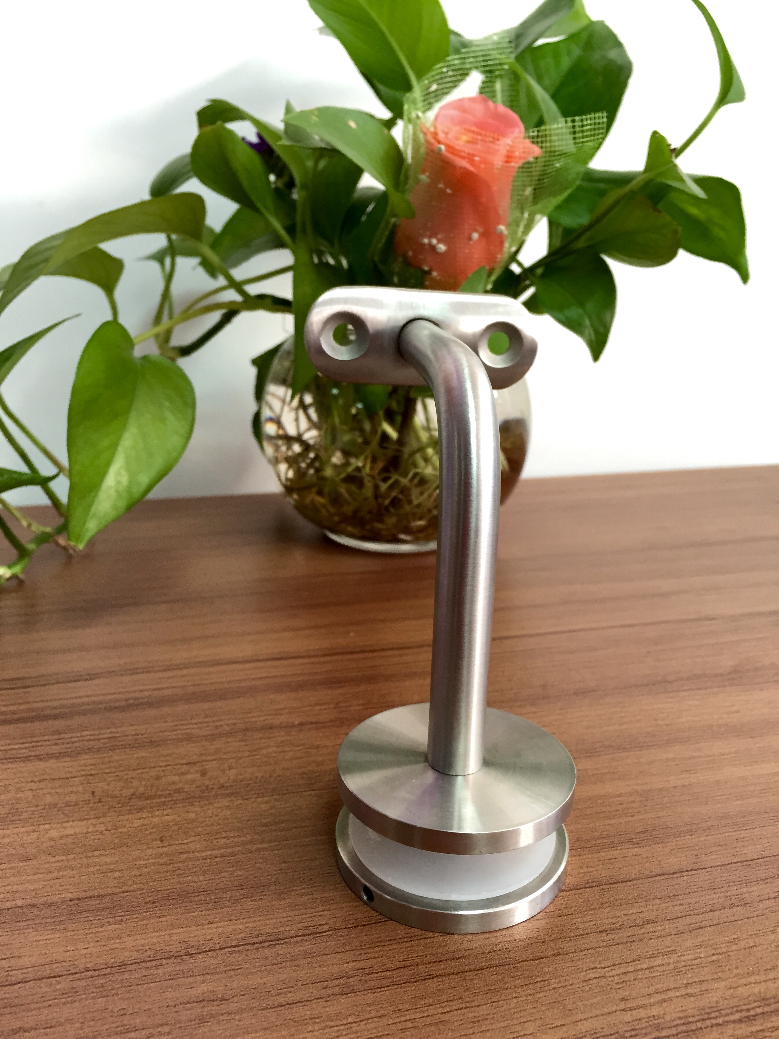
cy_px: 520
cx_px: 390
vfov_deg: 61.7
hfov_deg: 48.2
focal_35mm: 29
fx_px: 870
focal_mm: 4.15
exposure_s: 1/30
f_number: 2.2
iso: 125
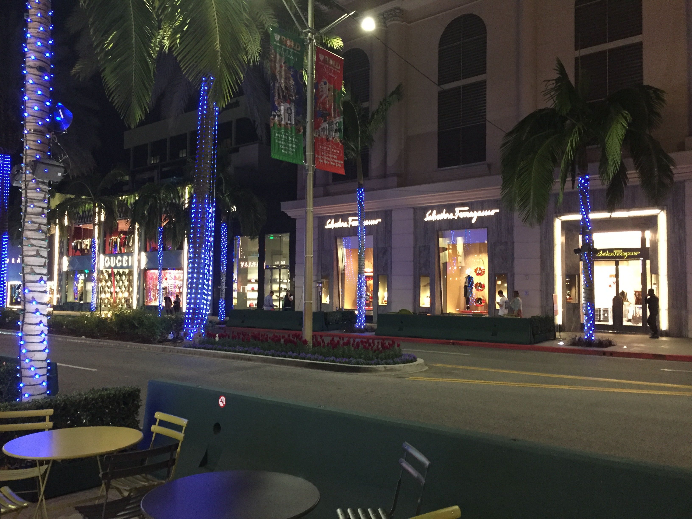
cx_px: 346
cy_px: 260
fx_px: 580
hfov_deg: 61.7
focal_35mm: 29
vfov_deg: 48.2
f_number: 2.2
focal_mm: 4.15
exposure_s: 1/20
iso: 250
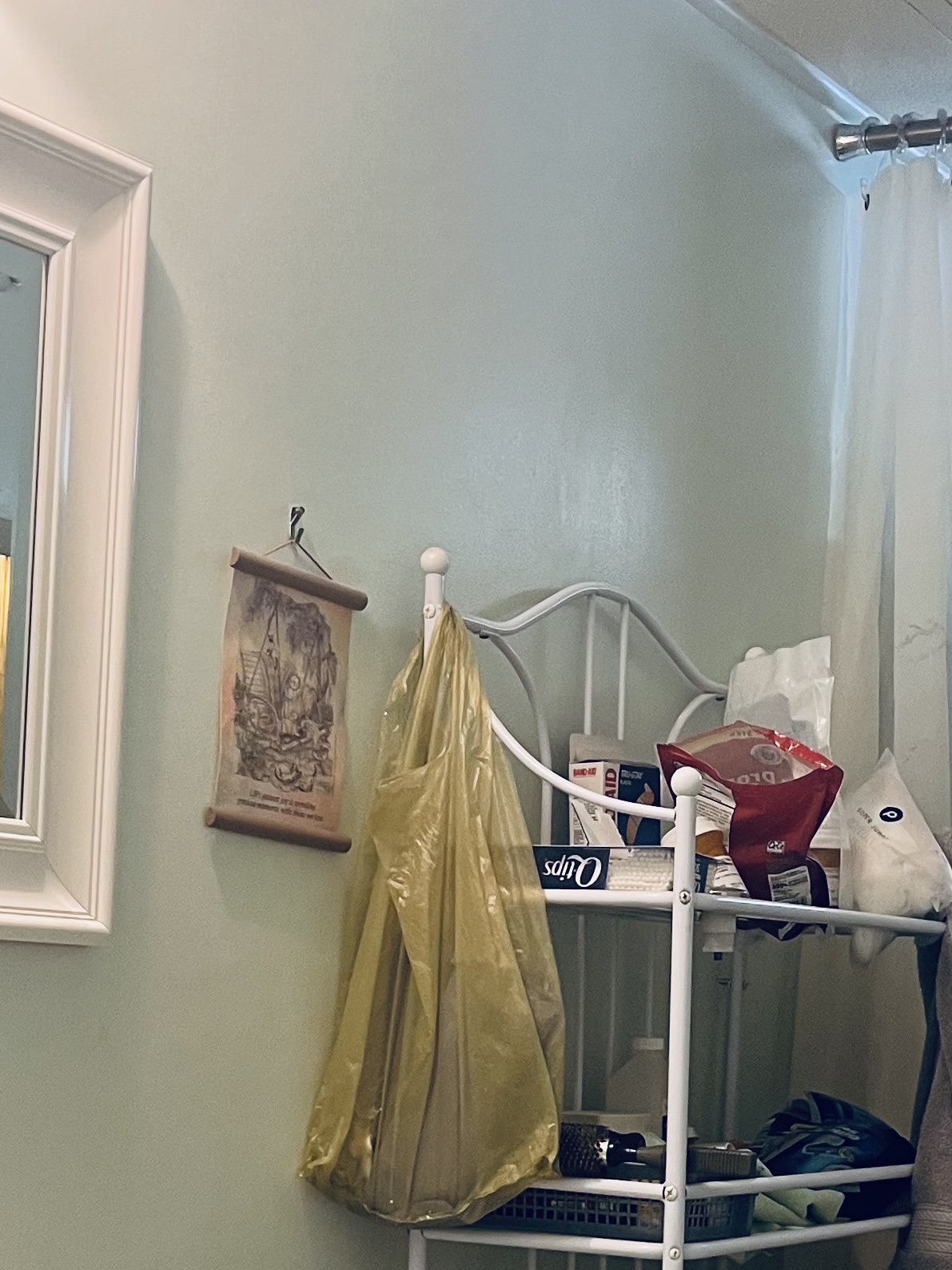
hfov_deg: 22.2
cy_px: 1143
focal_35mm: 66
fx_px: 2420
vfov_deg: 28.3
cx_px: 568
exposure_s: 1/60
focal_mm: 5.1
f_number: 1.6
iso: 125
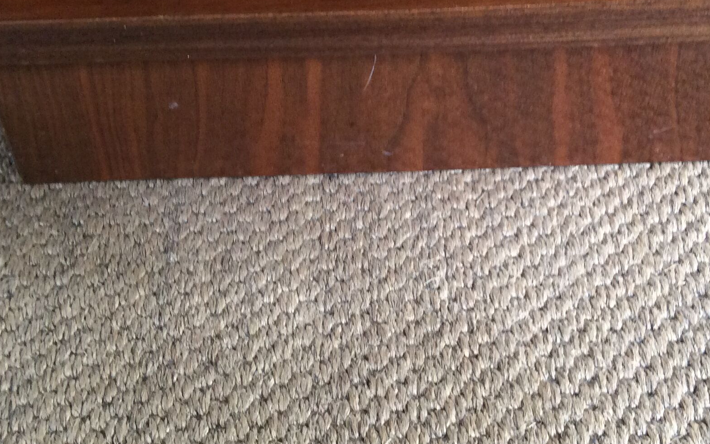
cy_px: 251
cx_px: 409
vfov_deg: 23.1
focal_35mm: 56
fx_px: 1084
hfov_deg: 36.2
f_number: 2.4
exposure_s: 1/25
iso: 100
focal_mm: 3.3
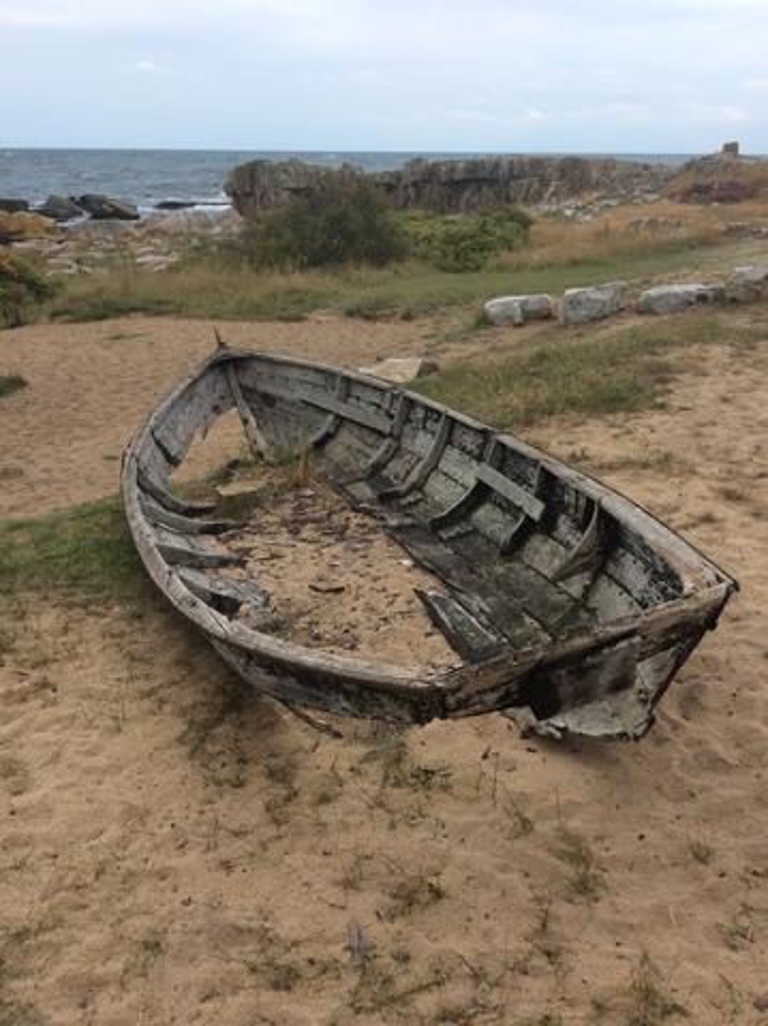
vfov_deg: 56.9
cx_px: 384
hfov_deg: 44.1
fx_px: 948
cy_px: 513
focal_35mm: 32
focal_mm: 3.3
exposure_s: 1/635
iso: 32
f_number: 2.4
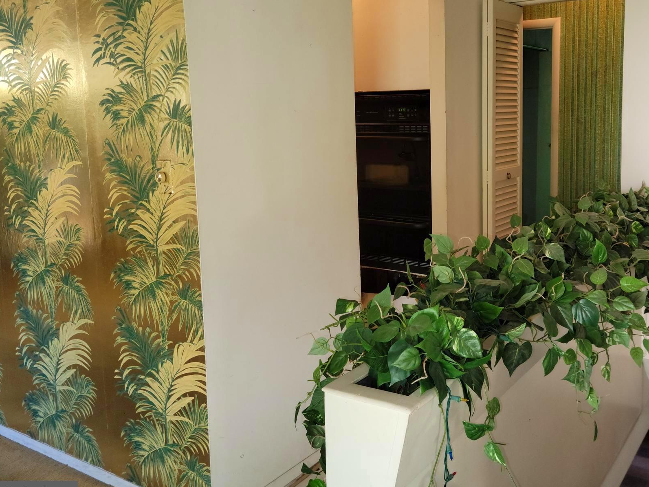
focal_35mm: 36
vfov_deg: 39.5
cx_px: 393
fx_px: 675
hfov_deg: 51.0
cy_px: 201
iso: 125
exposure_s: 1/30
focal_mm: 5.9
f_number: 2
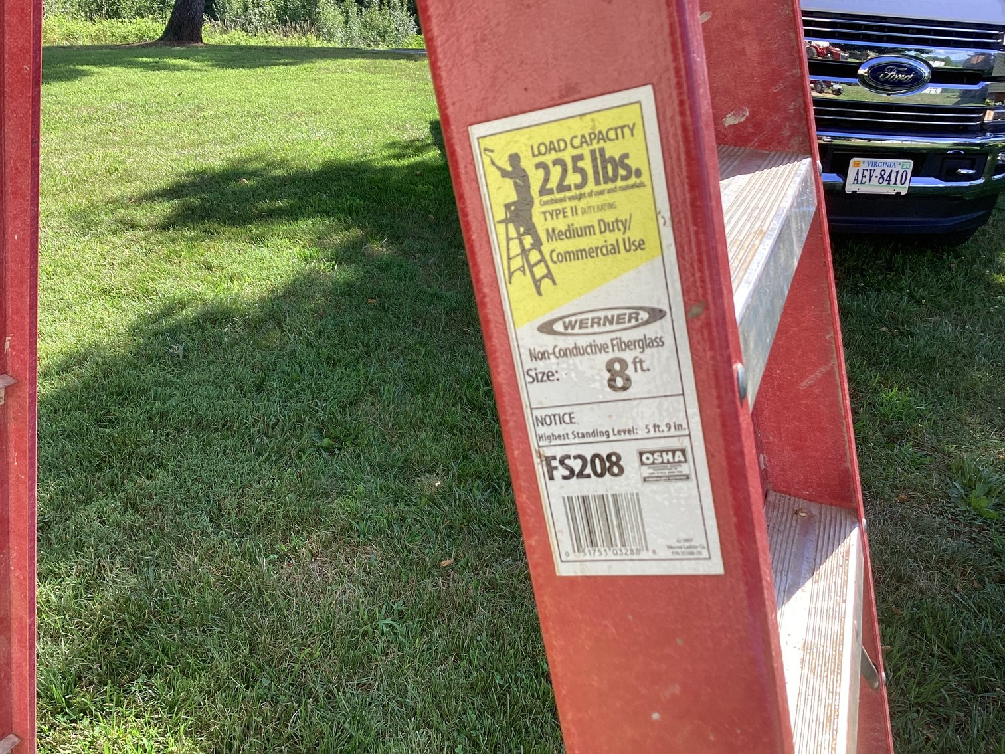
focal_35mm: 31
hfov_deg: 58.3
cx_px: 502
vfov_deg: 45.4
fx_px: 900
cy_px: 377
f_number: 2.4
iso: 25
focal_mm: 3.3
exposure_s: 1/345
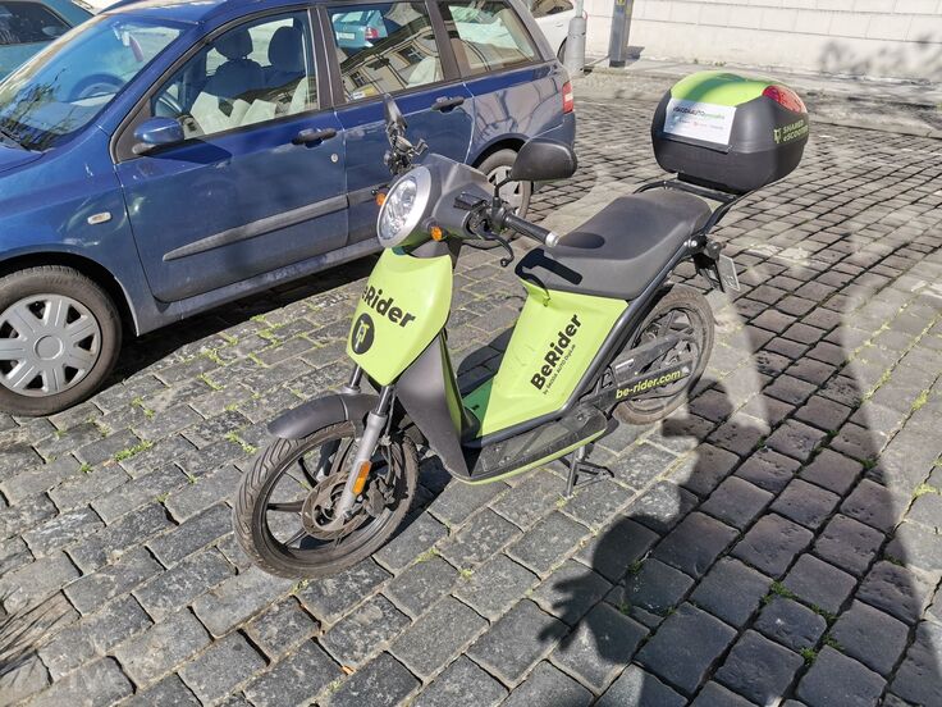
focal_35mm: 26
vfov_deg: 53.1
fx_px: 708
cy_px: 354
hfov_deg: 67.3
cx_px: 471
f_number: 1.4
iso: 50
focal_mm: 4.66
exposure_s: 1/2688
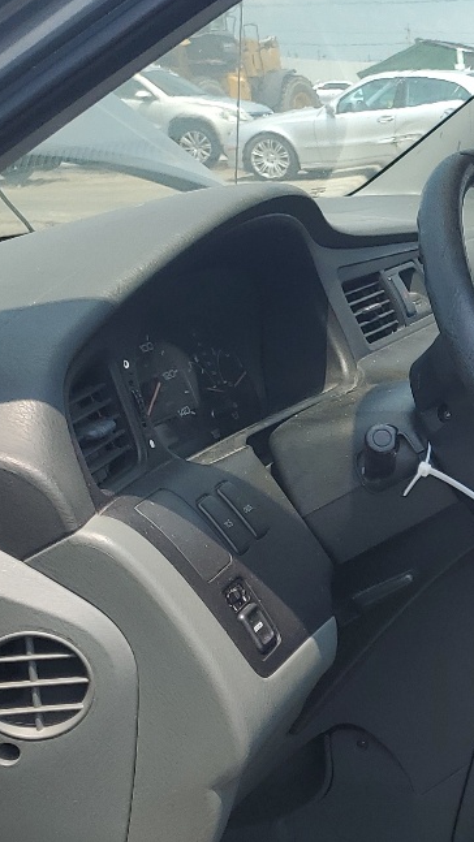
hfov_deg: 15.0
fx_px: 1564
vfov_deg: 30.0
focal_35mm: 70
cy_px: 524
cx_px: 845
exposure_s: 1/1429
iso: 50
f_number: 1.5
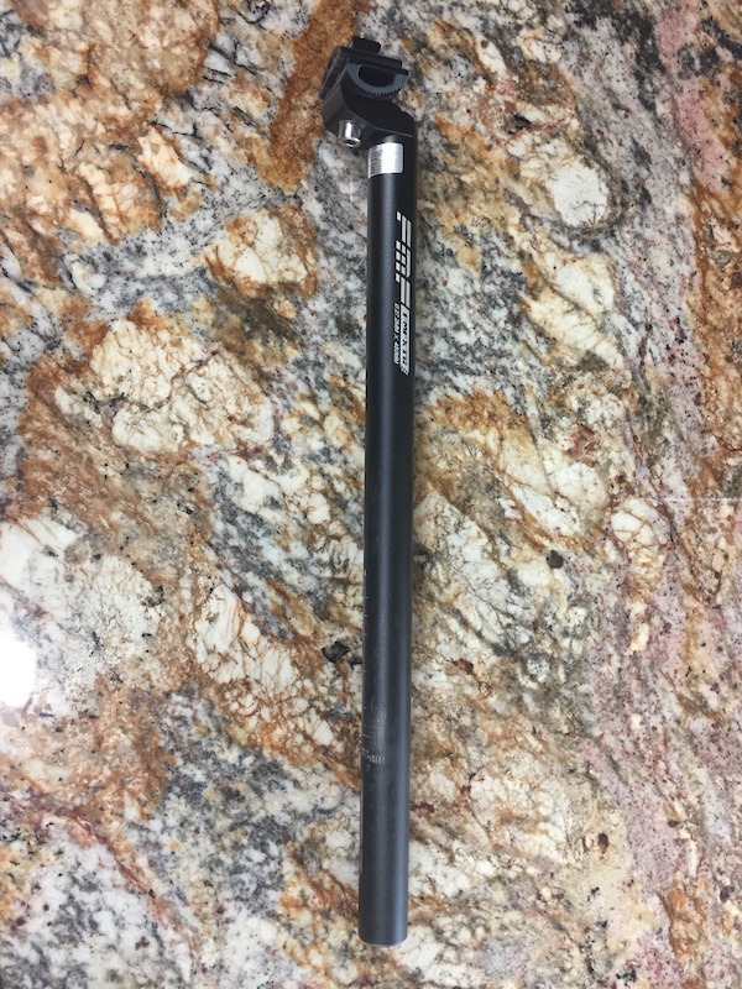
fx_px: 829
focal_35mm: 29
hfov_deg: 48.2
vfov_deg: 61.7
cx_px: 371
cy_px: 494
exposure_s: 1/30
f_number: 2.2
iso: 100
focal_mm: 4.15
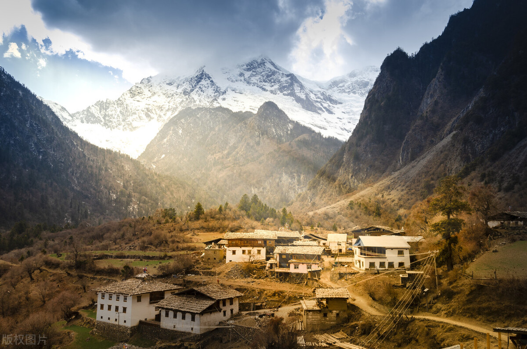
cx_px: 264
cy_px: 174
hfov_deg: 57.3
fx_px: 482
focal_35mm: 33
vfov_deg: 39.8
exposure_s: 1/160
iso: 100
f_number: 8
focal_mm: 22
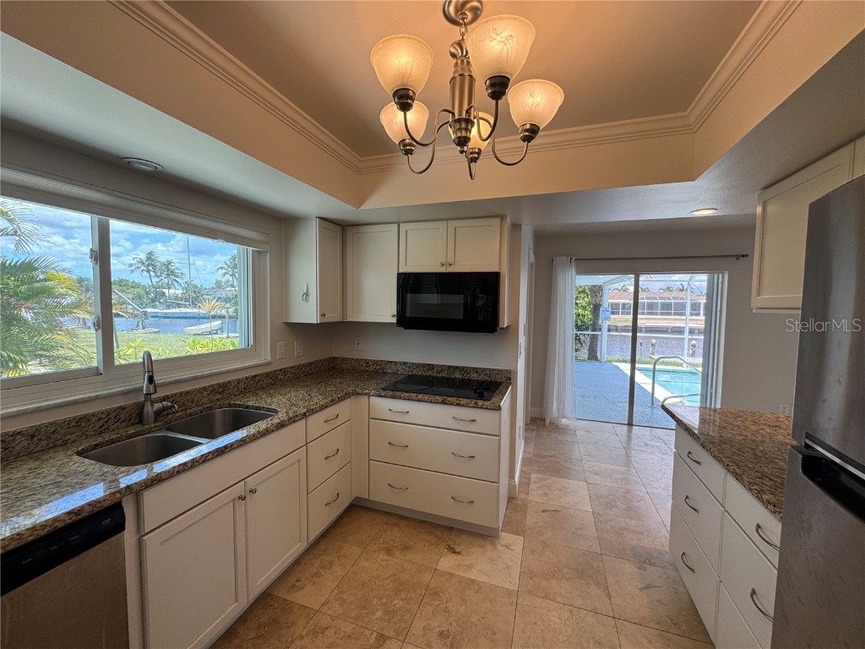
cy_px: 324
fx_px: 350
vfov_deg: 85.7
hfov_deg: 102.1
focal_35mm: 14
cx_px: 432
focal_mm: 2.22
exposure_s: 1/120
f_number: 2.2
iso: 80
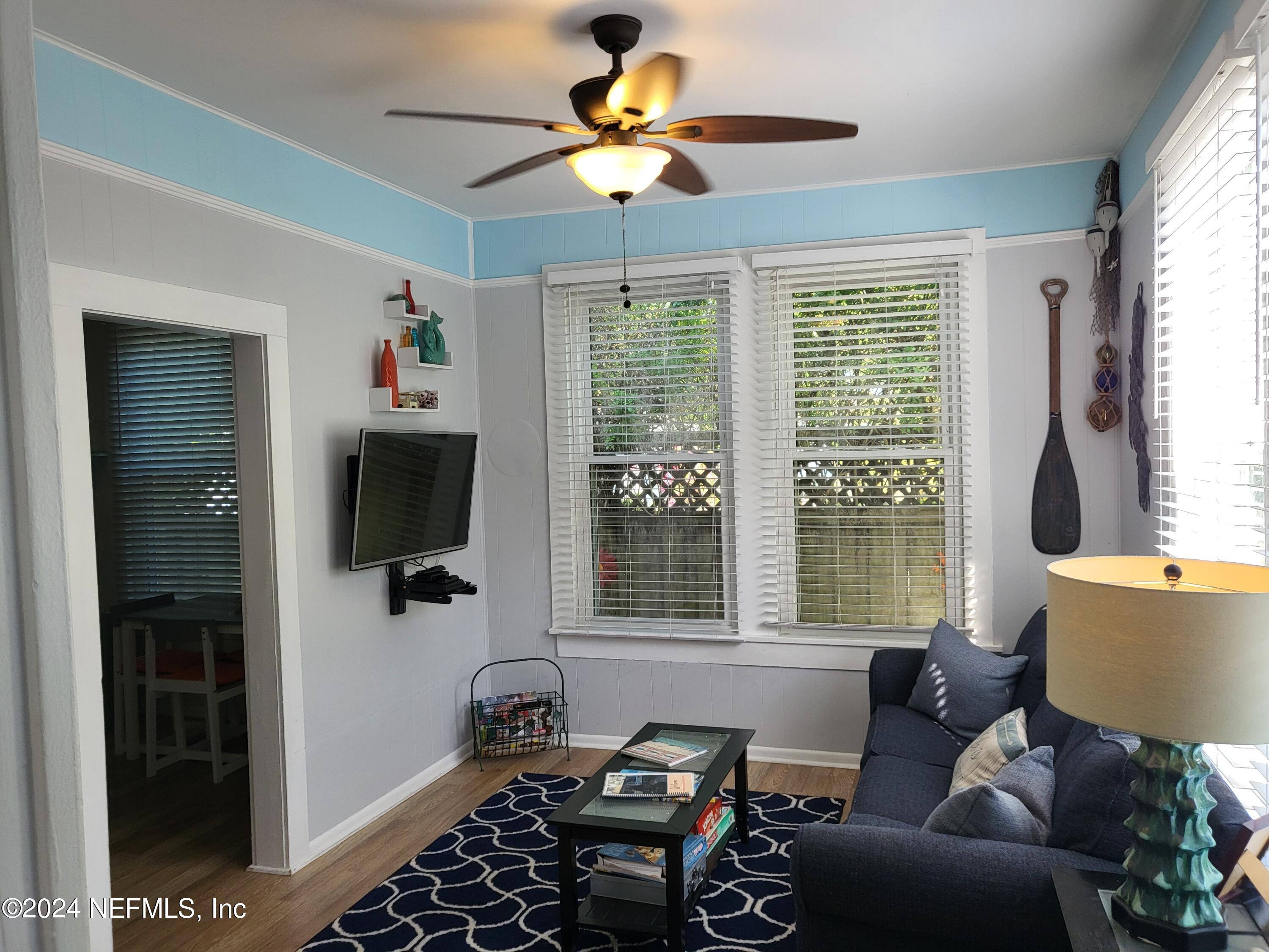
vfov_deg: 53.1
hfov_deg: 67.3
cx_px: 634
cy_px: 476
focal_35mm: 26
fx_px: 953
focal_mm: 4.25
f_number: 1.8
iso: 50
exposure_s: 1/123
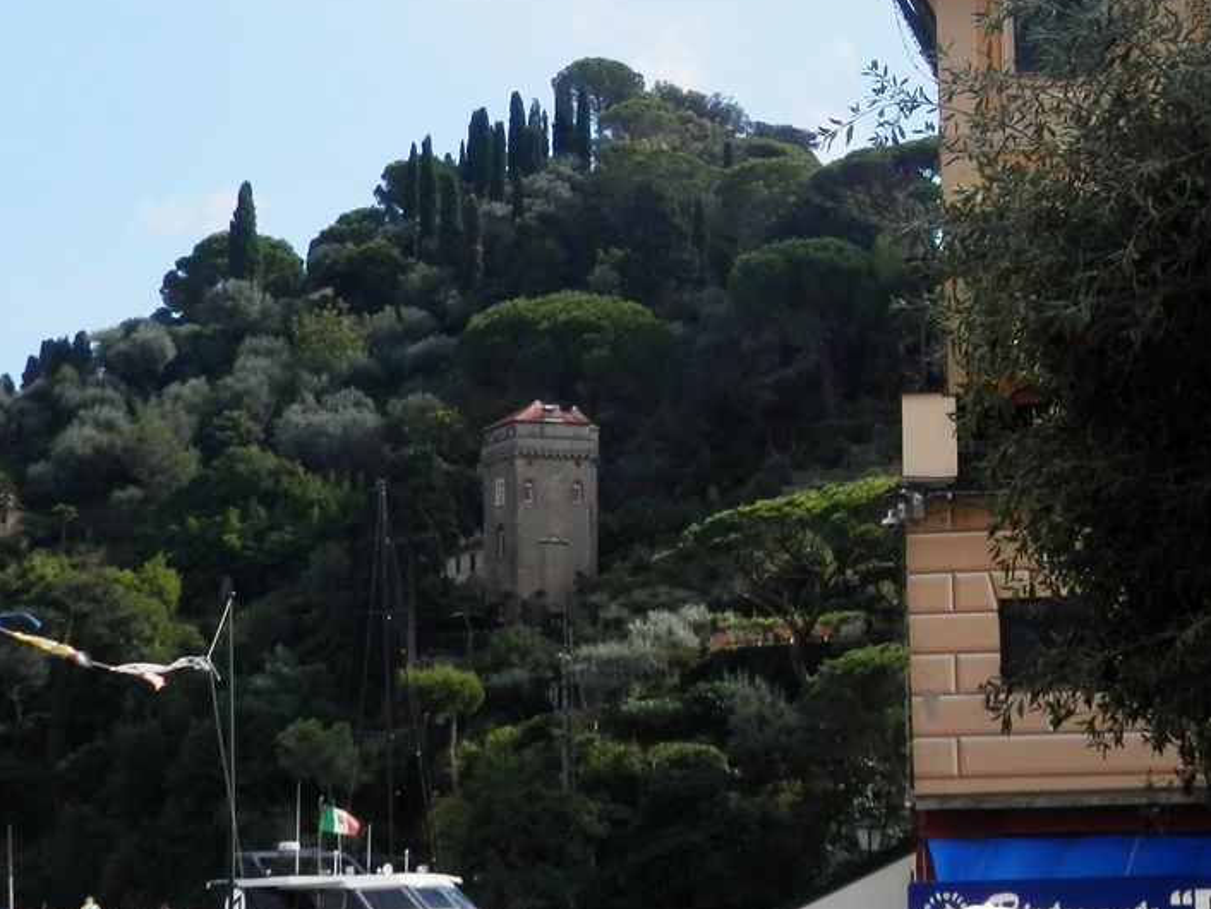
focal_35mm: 111
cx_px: 875
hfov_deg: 17.6
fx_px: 3885
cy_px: 166
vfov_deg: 13.3
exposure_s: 1/640
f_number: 4
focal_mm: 8.9
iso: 80
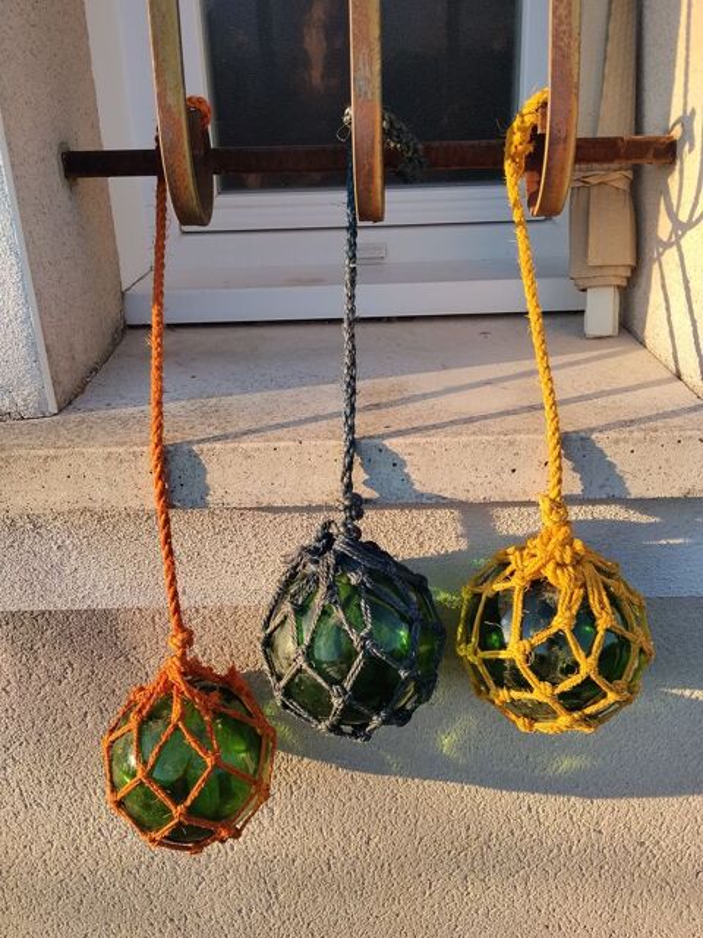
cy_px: 469
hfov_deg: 48.2
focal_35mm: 29
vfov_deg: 61.7
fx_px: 785
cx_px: 352
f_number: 1.8
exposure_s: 1/455
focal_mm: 4.22
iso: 50
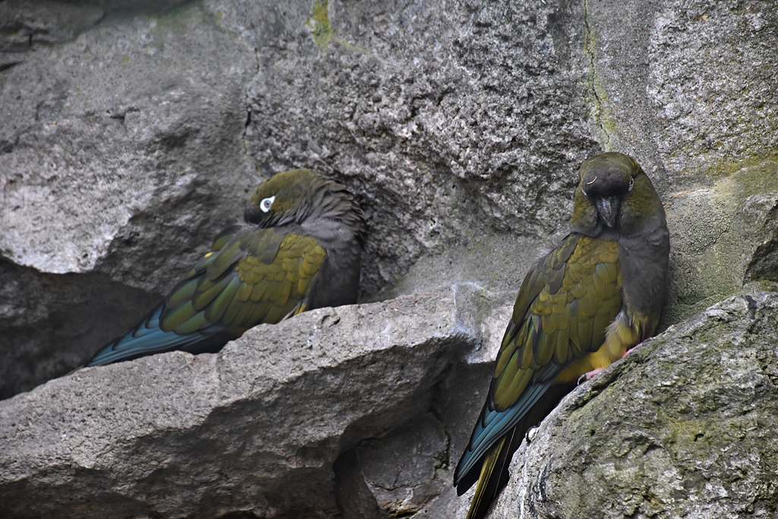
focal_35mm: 210
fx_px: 4539
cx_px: 389
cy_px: 260
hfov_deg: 9.8
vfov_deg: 6.5
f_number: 5.6
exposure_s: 1/125
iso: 800
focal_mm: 140
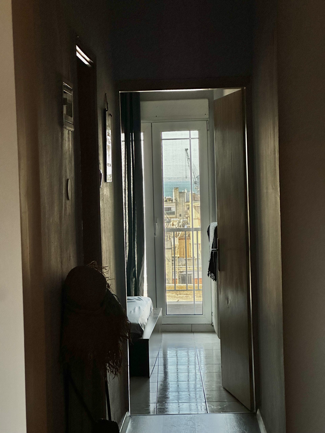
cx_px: 162
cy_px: 216
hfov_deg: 19.1
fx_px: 964
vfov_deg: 25.3
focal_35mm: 77
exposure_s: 1/99
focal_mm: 9
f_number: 2.8
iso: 50
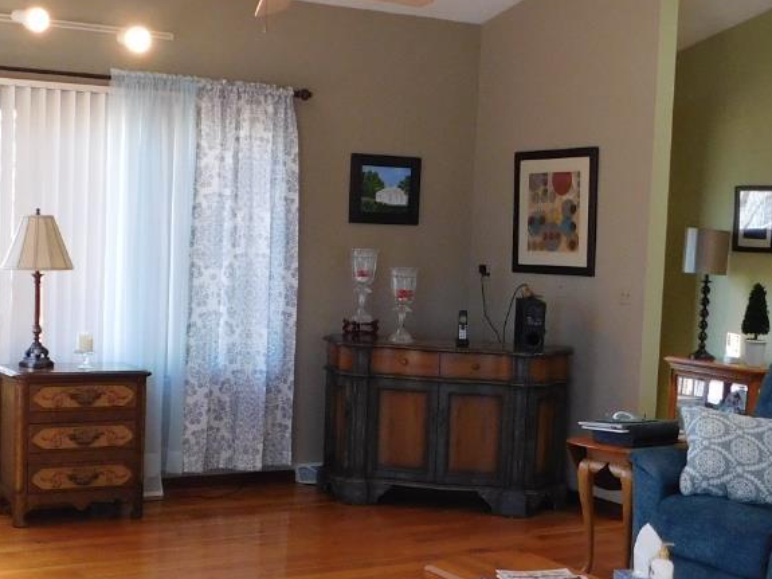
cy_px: 335
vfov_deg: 24.4
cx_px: 328
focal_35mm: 60
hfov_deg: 32.1
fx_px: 1338
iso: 200
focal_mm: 4
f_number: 3
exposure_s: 1/30
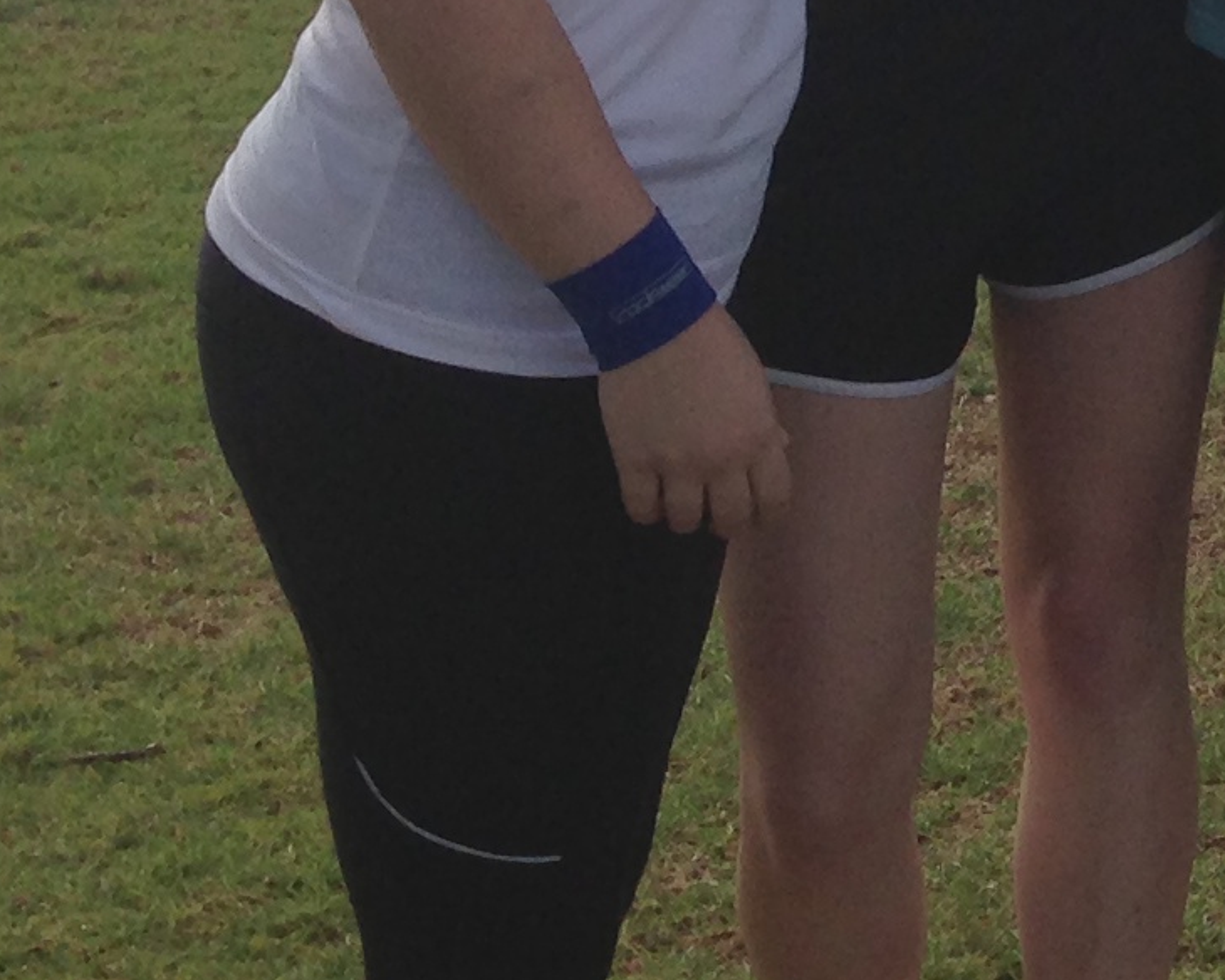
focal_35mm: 144
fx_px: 5221
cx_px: 2056
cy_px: -567
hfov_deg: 12.5
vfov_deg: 10.3
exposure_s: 1/1748
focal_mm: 4.13
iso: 50
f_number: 2.4
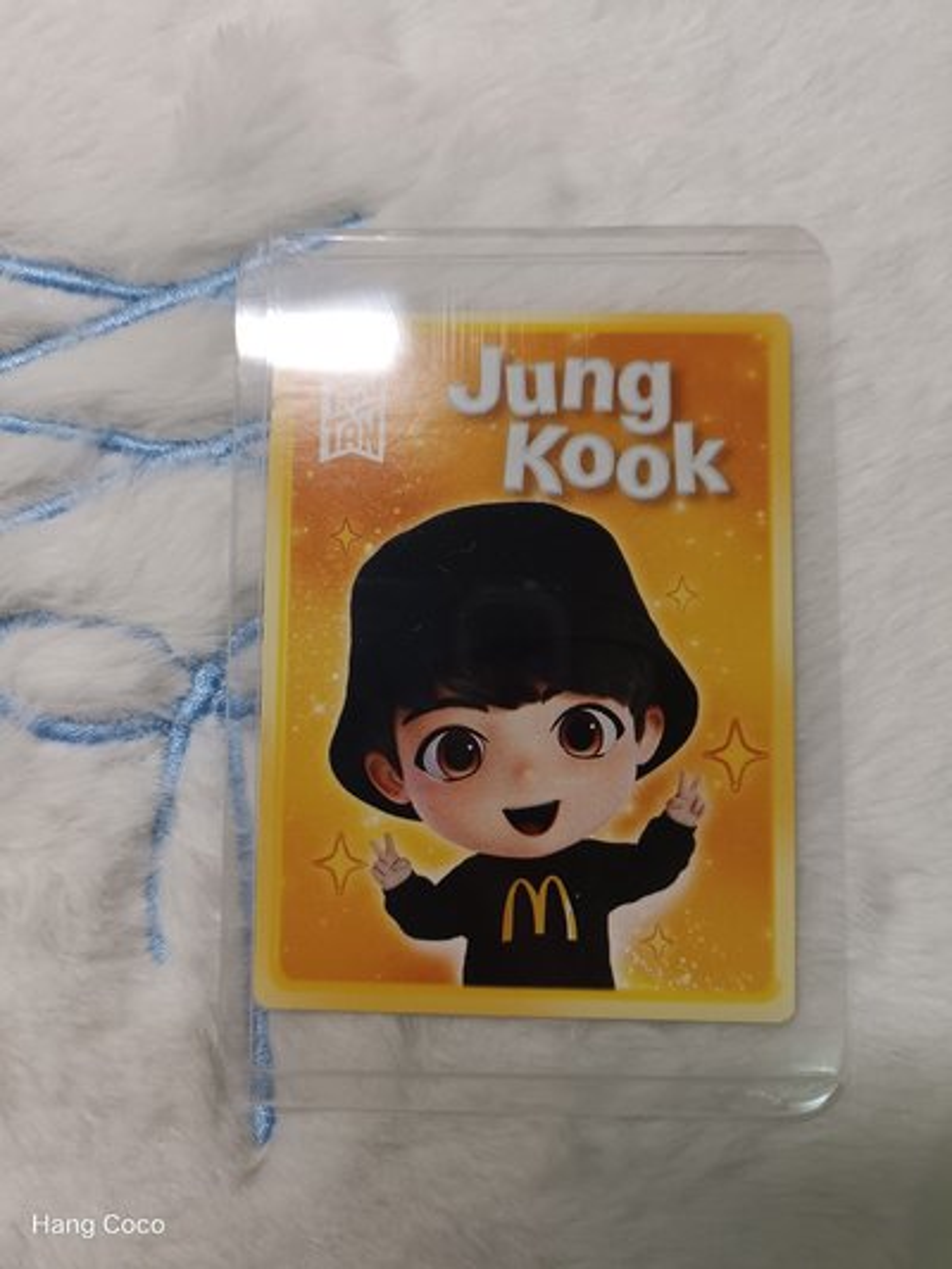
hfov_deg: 54.9
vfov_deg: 69.4
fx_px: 916
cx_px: 476
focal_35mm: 25
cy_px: 634
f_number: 1.79
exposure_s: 1/60
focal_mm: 4.74
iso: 446
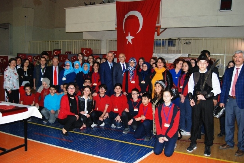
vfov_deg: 44.4
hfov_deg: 62.7
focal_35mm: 30
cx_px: 121
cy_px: 80
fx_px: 200
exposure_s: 1/60
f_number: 4
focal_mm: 19
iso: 400
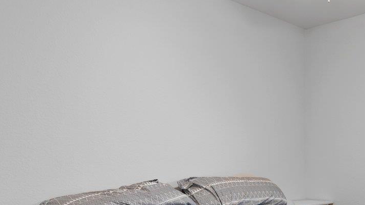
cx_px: 307
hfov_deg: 45.2
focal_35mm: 42
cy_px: 172
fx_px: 406
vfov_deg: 27.6
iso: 100
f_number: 8
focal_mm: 14
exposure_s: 1/1.25
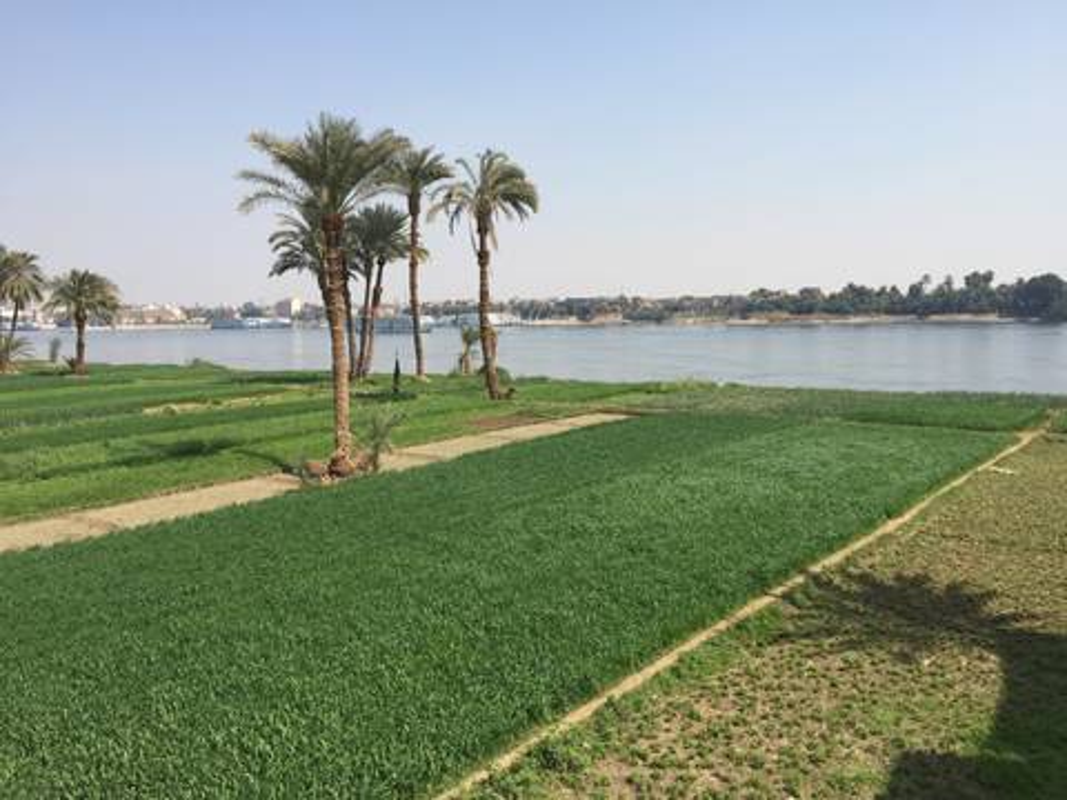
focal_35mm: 29
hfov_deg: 61.7
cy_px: 400
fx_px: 894
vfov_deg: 48.2
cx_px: 534
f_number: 2.2
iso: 32
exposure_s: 1/1799
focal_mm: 4.15
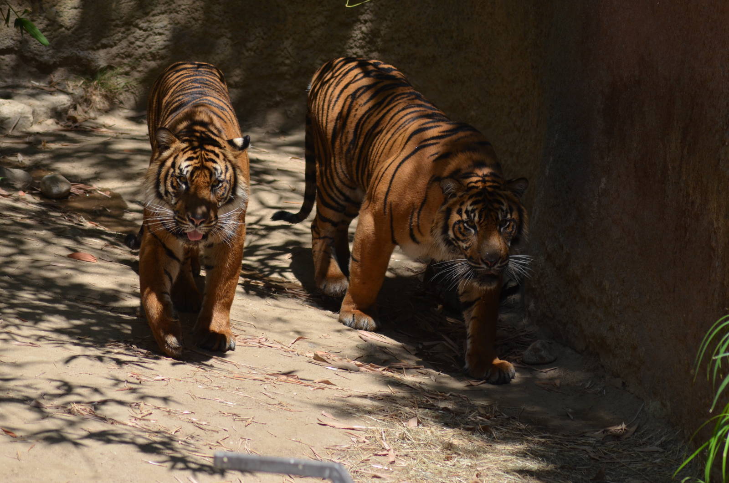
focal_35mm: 360
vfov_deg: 3.8
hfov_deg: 5.7
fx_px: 7275
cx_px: 364
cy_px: 242
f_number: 5.6
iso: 400
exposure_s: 1/1600
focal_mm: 240
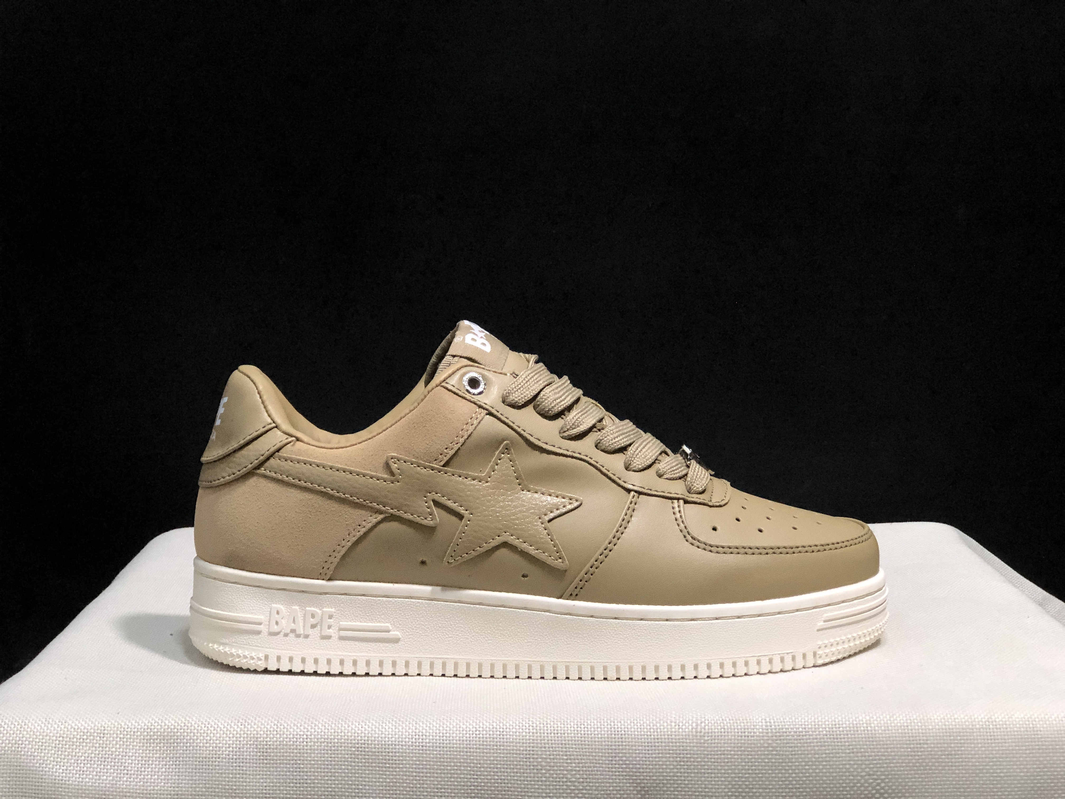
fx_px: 1754
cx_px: 532
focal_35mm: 57
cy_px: 400
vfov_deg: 25.7
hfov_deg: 33.8
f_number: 2.8
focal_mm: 6.6
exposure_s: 1/30
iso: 80
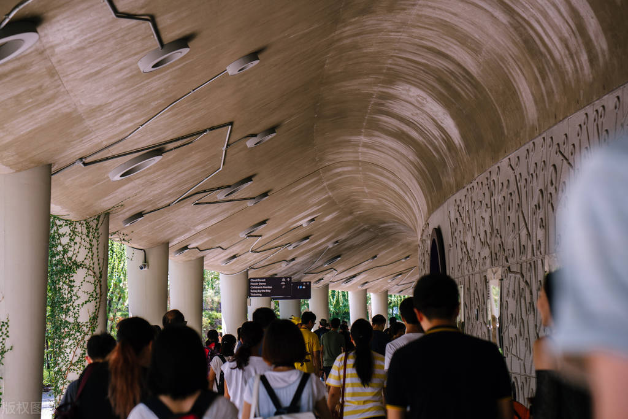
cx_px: 314
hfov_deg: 23.9
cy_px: 210
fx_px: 1483
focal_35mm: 85
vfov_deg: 16.1
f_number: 4
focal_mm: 85
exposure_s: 1/160
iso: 200
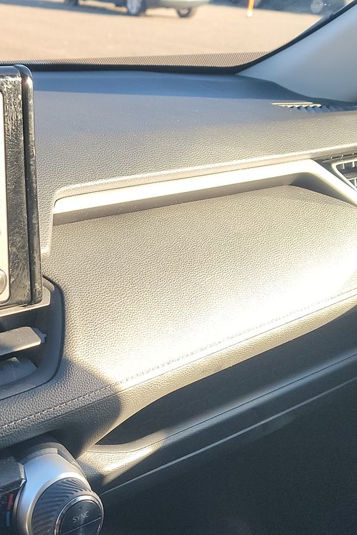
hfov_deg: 25.6
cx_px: 35
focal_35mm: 51
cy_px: 352
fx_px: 759
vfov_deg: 38.5
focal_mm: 6.7
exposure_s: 1/119
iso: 98
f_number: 1.8
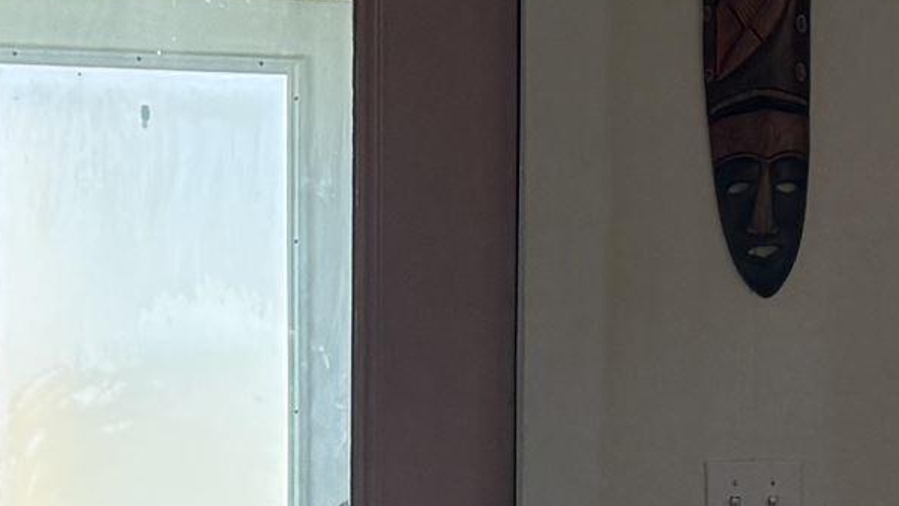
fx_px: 3194
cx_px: 1094
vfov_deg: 9.0
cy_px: 488
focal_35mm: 134
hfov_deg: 15.4
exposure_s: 1/234
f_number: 1.78
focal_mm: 6.76
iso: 200
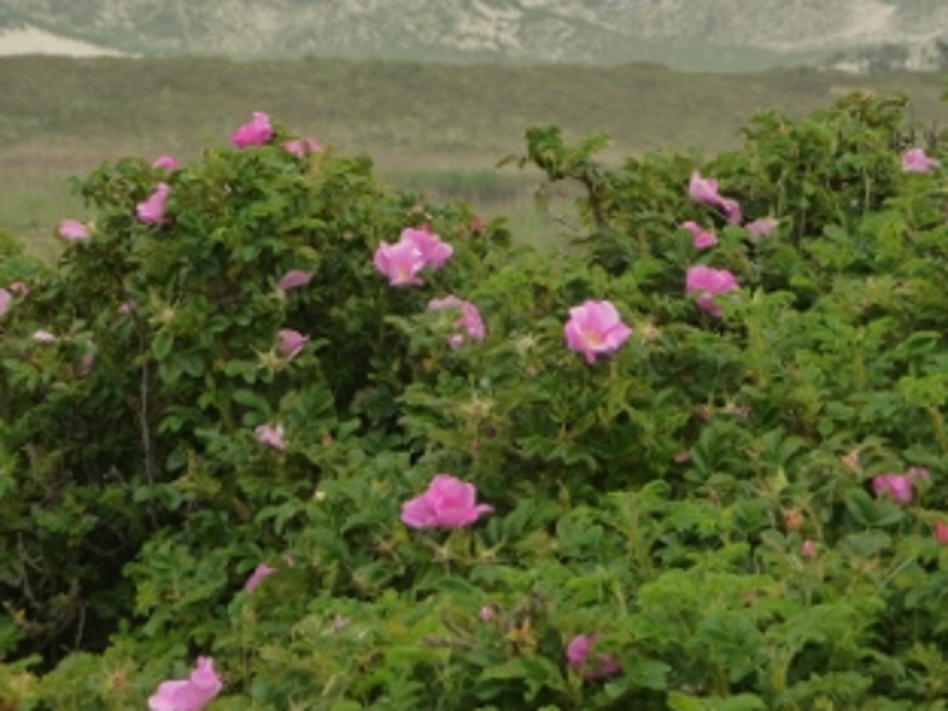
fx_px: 4957
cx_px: 486
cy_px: 258
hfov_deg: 10.9
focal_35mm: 181
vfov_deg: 8.2
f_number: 4.8
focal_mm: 24.1
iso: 160
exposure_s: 1/500
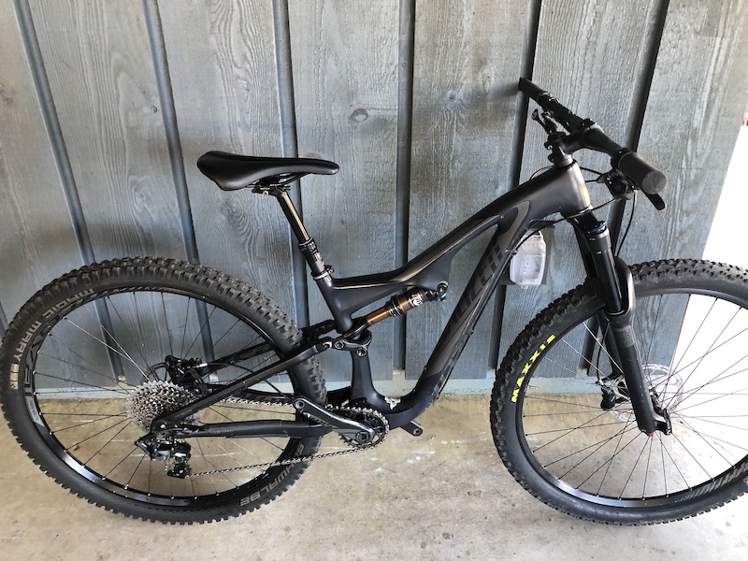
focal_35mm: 28
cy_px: 280
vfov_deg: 49.7
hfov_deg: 63.4
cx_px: 374
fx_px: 605
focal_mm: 3.99
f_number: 1.8
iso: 40
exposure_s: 1/15
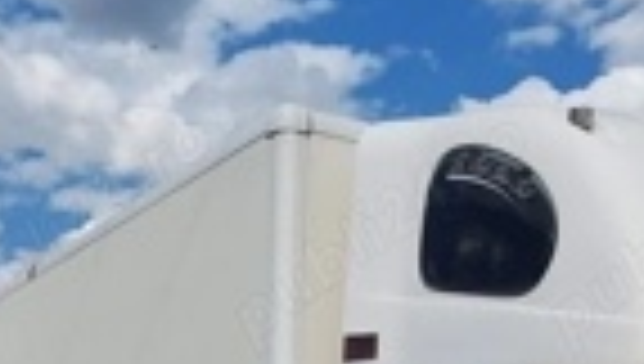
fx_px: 1249
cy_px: 647
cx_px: 221
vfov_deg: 14.6
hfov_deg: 28.7
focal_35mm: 73
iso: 25
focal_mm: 5.23
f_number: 1.8
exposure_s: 1/1460
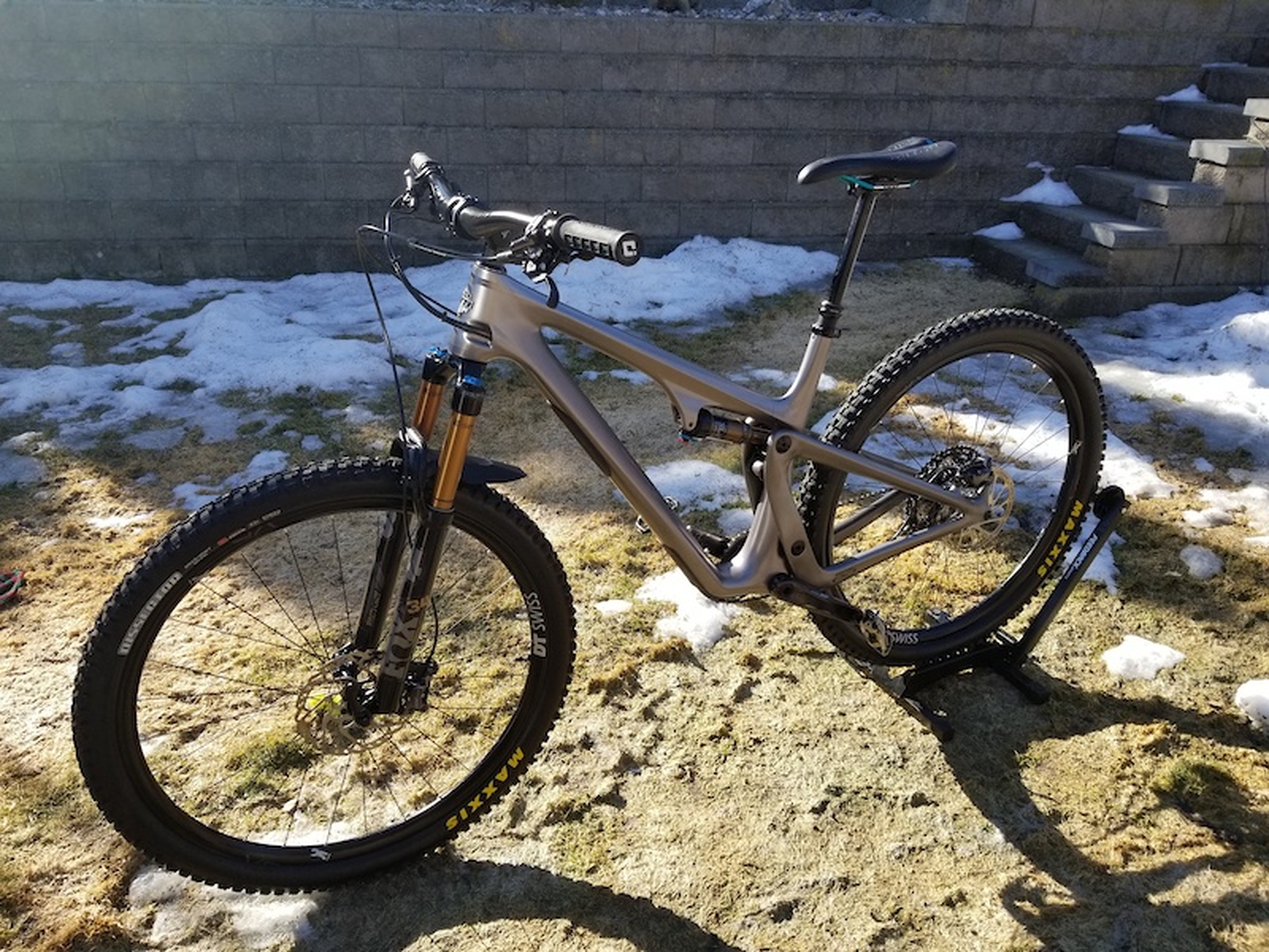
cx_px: 634
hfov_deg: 67.3
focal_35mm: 26
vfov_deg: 53.1
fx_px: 953
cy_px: 476
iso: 50
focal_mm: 4.25
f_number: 1.7
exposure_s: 1/990
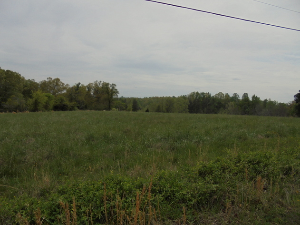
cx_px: 150
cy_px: 112
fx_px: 225
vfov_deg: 53.0
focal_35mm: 26
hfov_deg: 67.3
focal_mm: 4.6
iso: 100
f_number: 11.5
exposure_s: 1/250
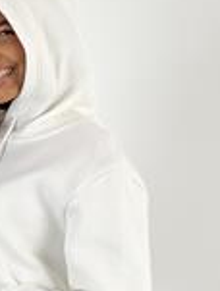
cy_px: 246
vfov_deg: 9.4
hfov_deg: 7.0
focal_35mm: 210
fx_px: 1772
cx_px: -54
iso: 32
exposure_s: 1/100
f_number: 2.8
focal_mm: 9
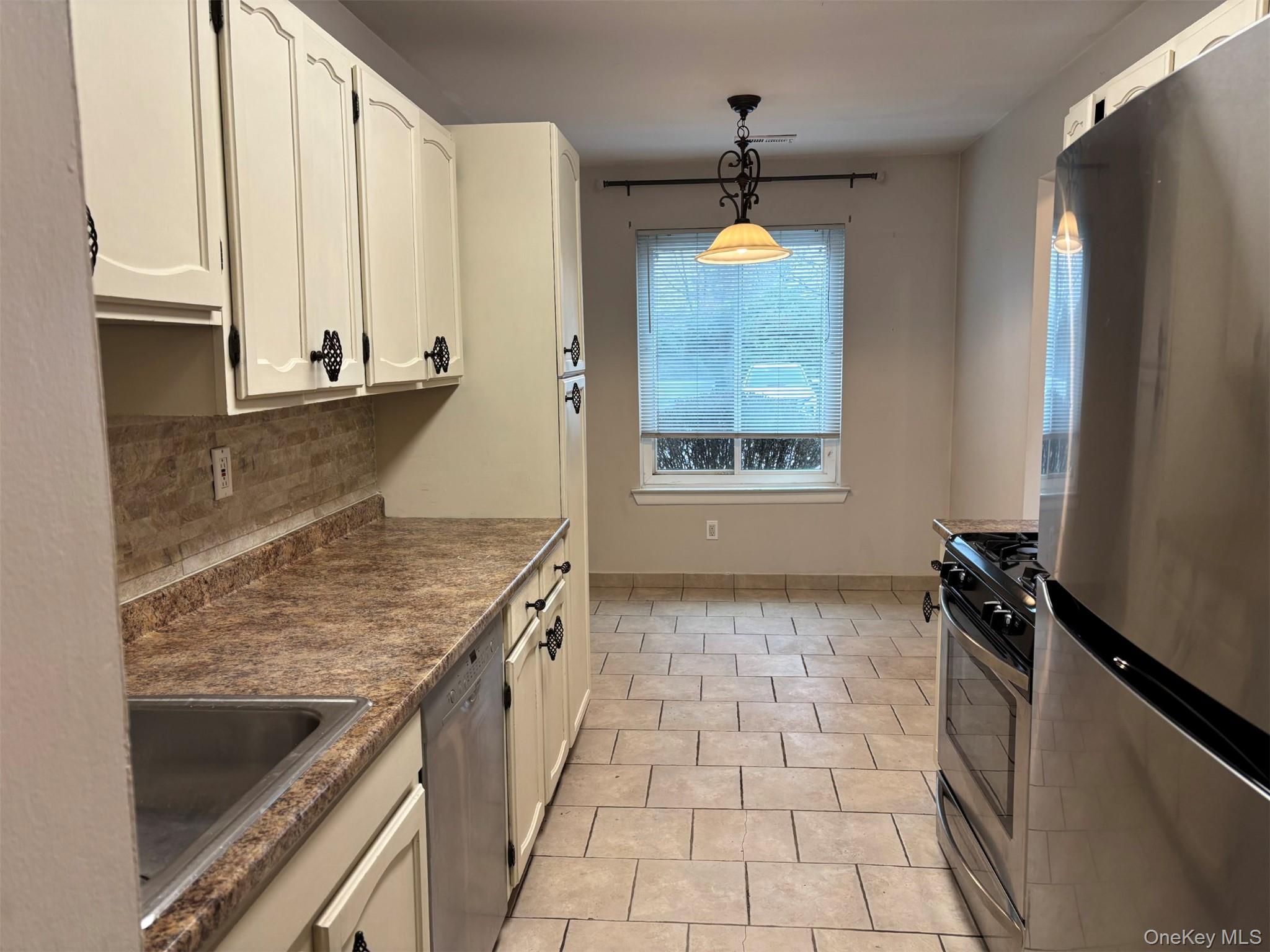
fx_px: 954
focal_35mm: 26
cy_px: 476
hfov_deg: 67.3
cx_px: 635
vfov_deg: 53.1
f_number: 1.6
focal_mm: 5.96
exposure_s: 1/60
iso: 80
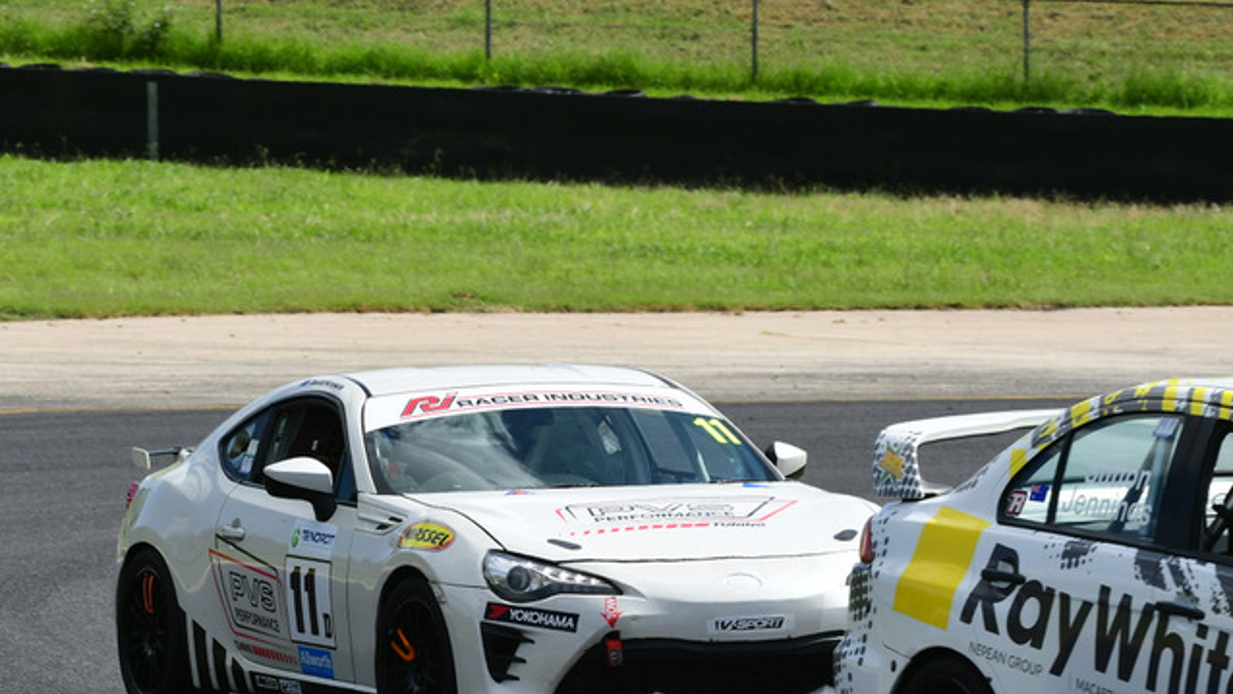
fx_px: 12883
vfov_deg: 3.1
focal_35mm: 394
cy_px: 398
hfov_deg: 5.5
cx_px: 535
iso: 400
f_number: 11
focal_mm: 200
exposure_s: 1/640
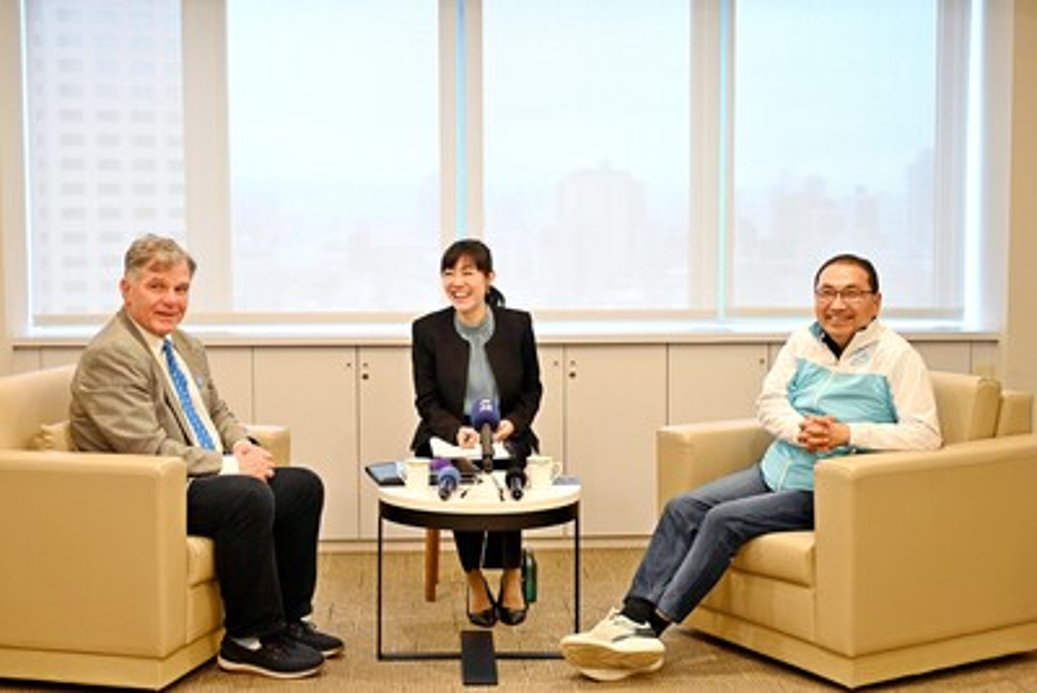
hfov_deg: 36.2
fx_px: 1585
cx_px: 518
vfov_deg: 24.6
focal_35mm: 55
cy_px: 346
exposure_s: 1/125
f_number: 4
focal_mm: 55
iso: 1600
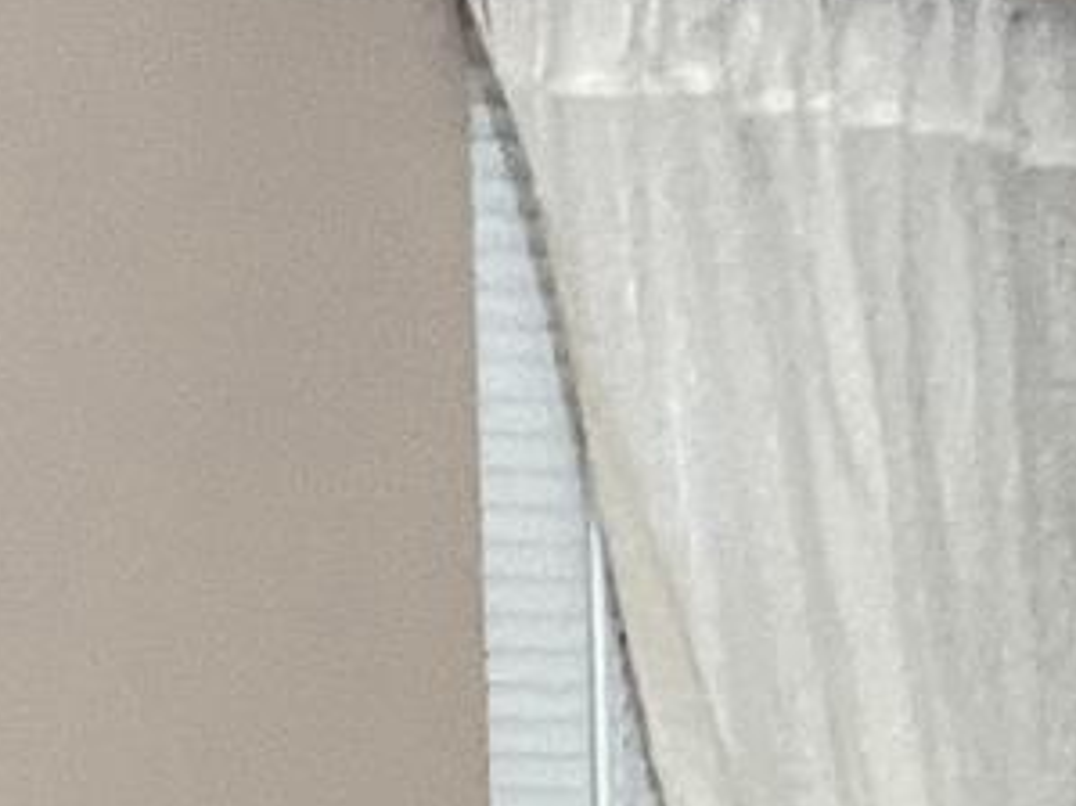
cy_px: 2076
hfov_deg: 10.9
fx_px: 5531
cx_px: 1238
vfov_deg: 7.6
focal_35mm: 178
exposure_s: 1/60
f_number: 1.6
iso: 500
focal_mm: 5.1
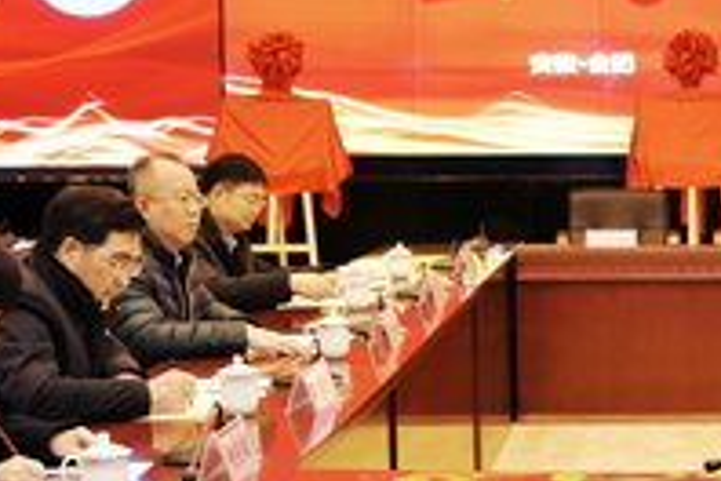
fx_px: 2003
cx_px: 717
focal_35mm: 100
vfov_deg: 13.7
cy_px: 288
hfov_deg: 19.8
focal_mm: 22
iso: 200
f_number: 4
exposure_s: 1/30
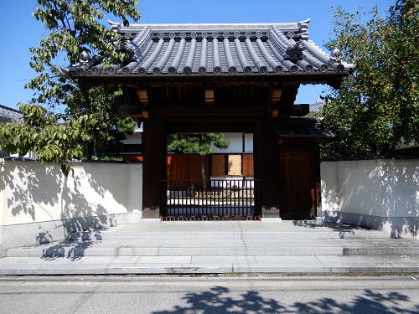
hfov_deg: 71.6
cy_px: 157
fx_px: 291
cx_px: 210
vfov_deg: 56.8
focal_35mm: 24
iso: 80
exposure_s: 1/800
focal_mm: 4.3
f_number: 3.4
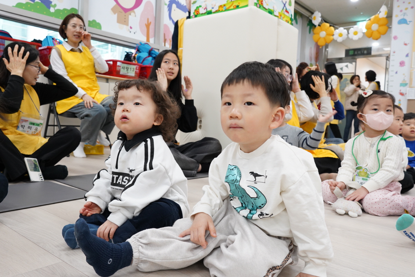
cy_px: 138
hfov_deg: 61.9
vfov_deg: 43.6
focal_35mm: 30
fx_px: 346
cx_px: 208
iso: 2500
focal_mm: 30
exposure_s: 1/60
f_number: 7.1
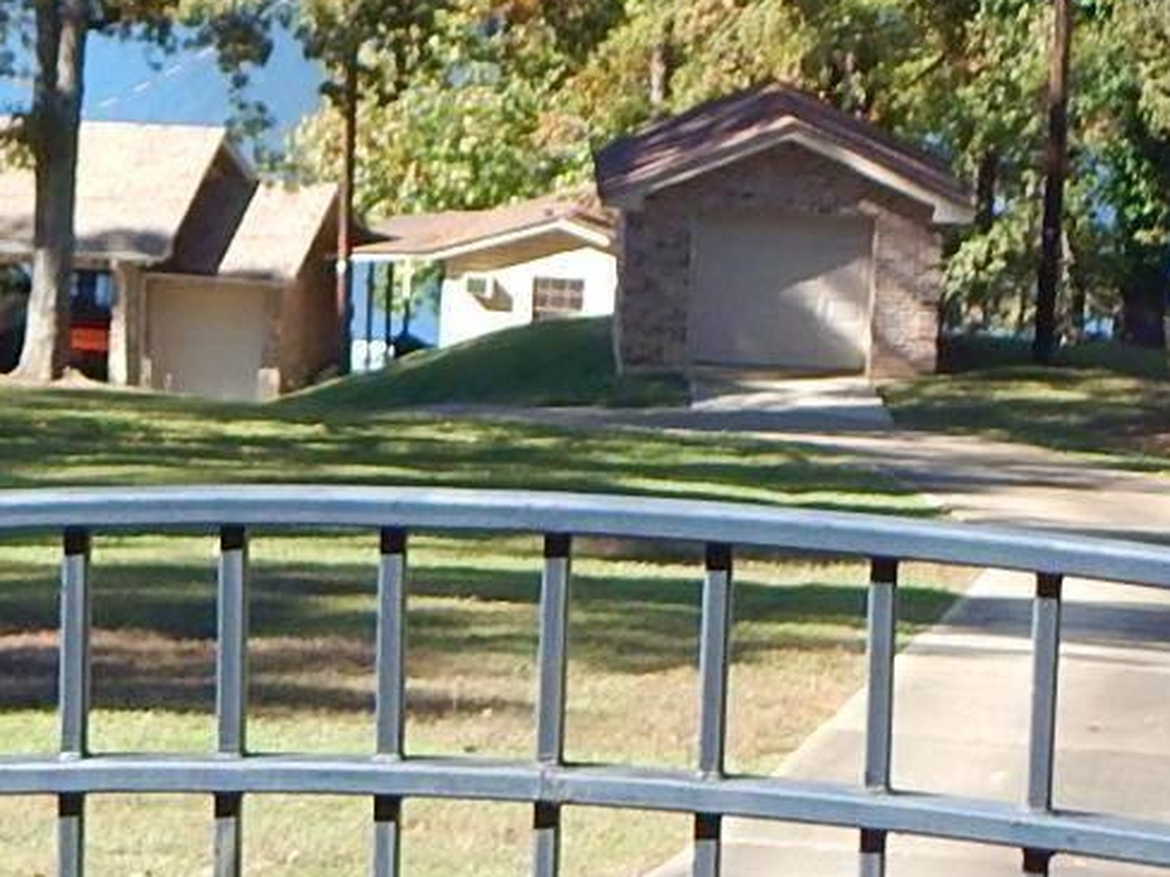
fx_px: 6760
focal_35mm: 200
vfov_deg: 7.4
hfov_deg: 9.8
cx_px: -161
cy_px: 628
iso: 125
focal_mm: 7.7
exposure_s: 1/400
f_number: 3.6
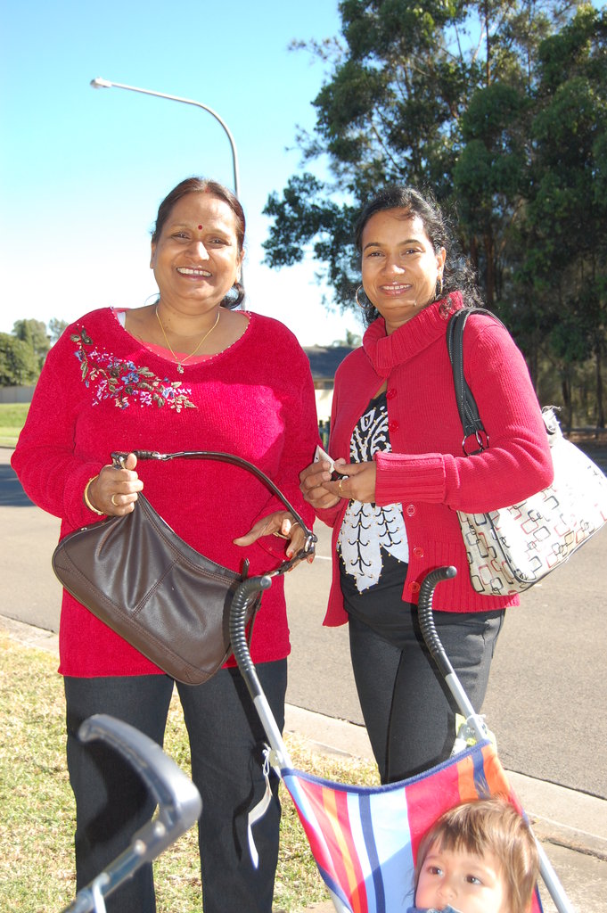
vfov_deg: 41.1
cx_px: 304
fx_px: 1216
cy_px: 456
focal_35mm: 48
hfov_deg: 28.0
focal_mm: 32
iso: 400
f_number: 5.6
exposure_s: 1/500
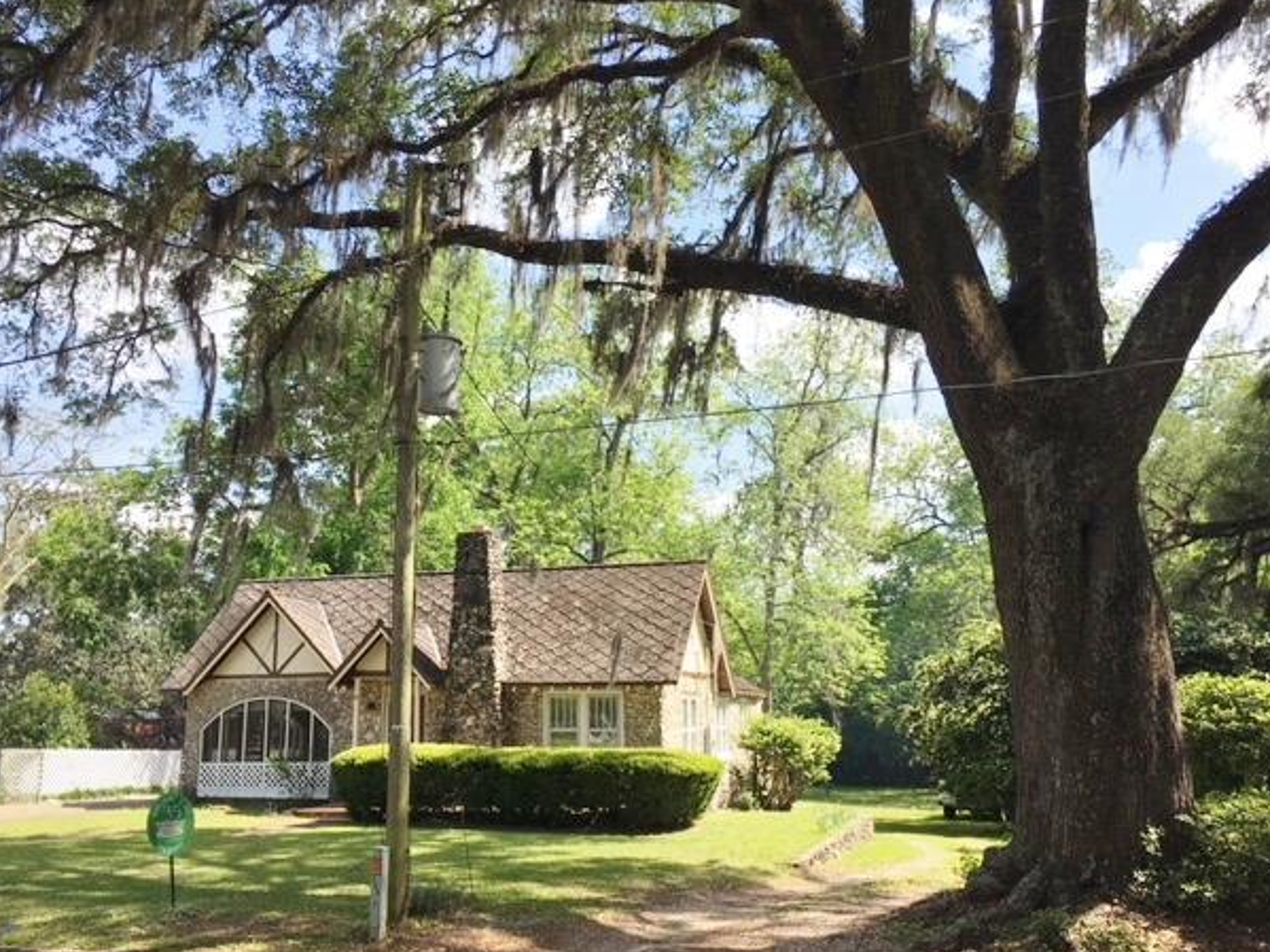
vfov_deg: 45.4
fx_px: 1137
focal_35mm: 31
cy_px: 503
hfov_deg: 58.3
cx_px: 604
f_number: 2.2
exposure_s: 1/894
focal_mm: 4.15
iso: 25
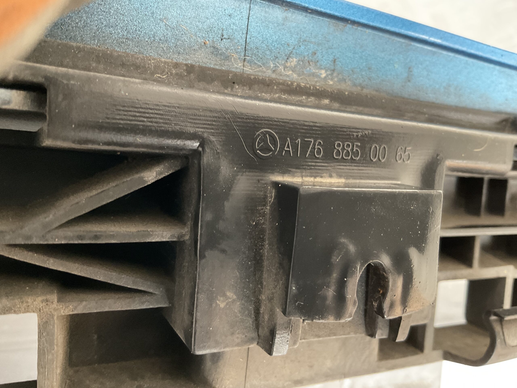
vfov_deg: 48.2
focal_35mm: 29
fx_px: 433
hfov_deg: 61.7
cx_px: 258
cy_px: 194
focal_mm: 3
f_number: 1.8
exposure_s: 1/33
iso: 320
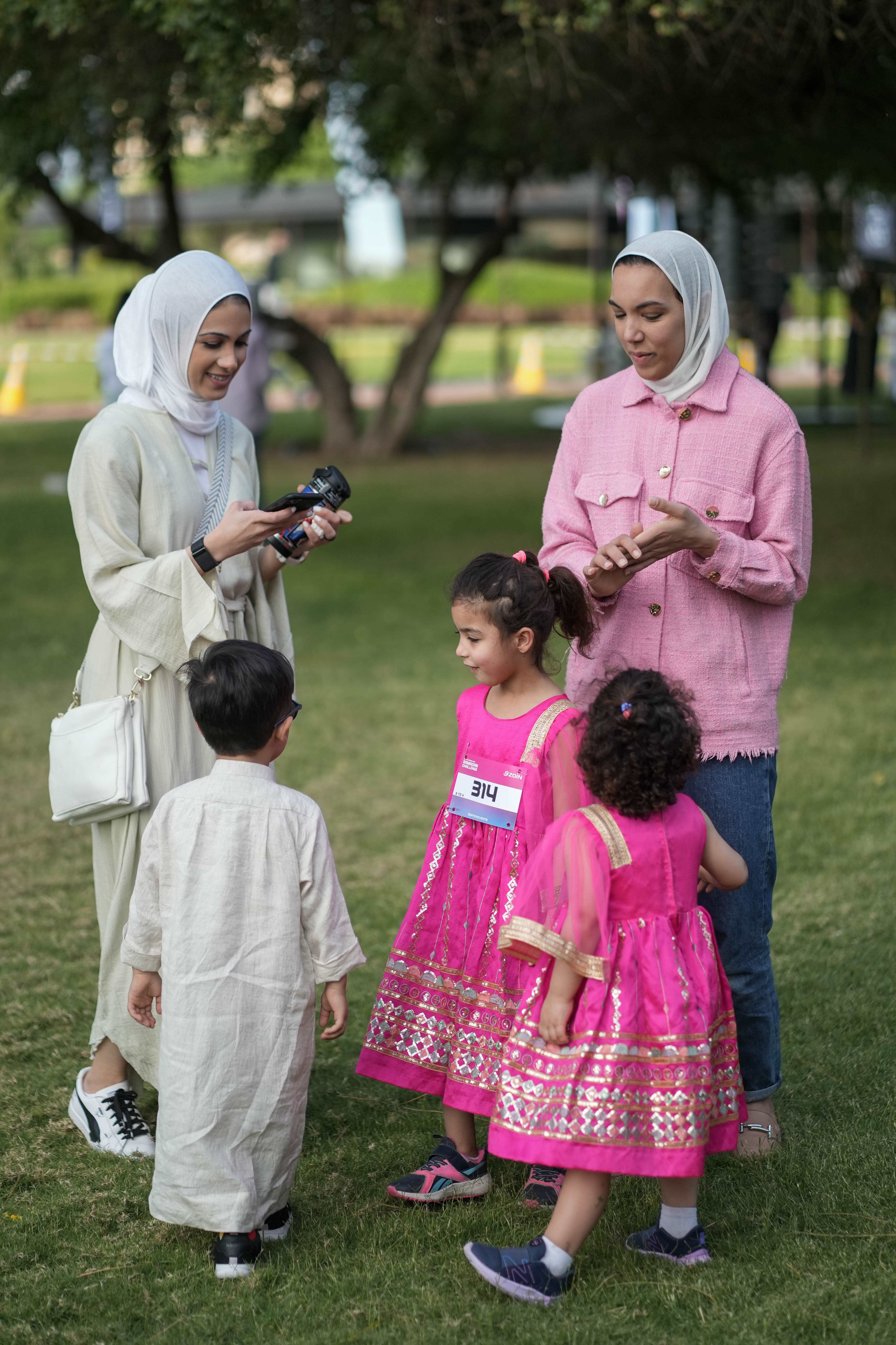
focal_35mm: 85
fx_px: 3173
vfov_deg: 23.9
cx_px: 448
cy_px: 672
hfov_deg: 16.1
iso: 640
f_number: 1.8
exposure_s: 1/1000
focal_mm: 85
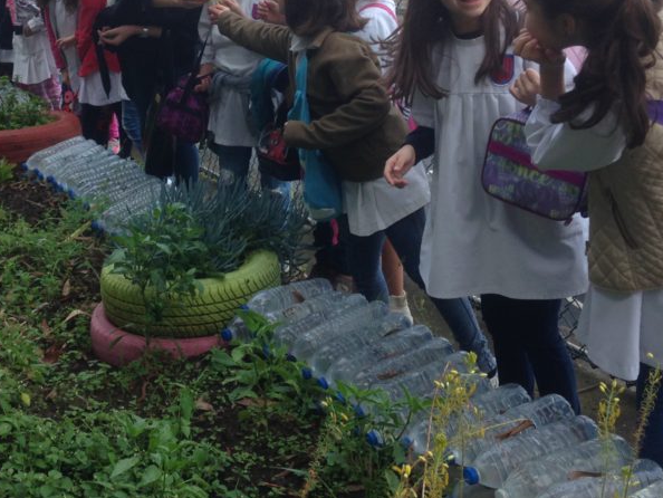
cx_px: 212
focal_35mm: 60
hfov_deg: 31.9
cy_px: 135
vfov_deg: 24.2
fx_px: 1150
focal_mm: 4.12
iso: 50
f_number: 2.4
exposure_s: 1/150
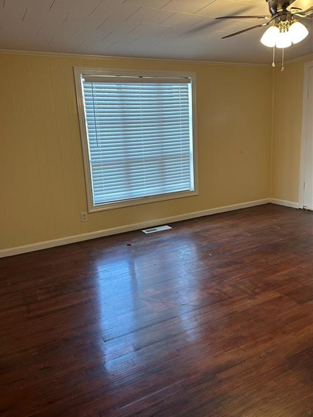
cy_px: 197
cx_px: 144
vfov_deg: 67.2
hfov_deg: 53.0
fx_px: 313
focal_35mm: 26
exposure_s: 1/60
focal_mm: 6.86
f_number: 1.78
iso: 125
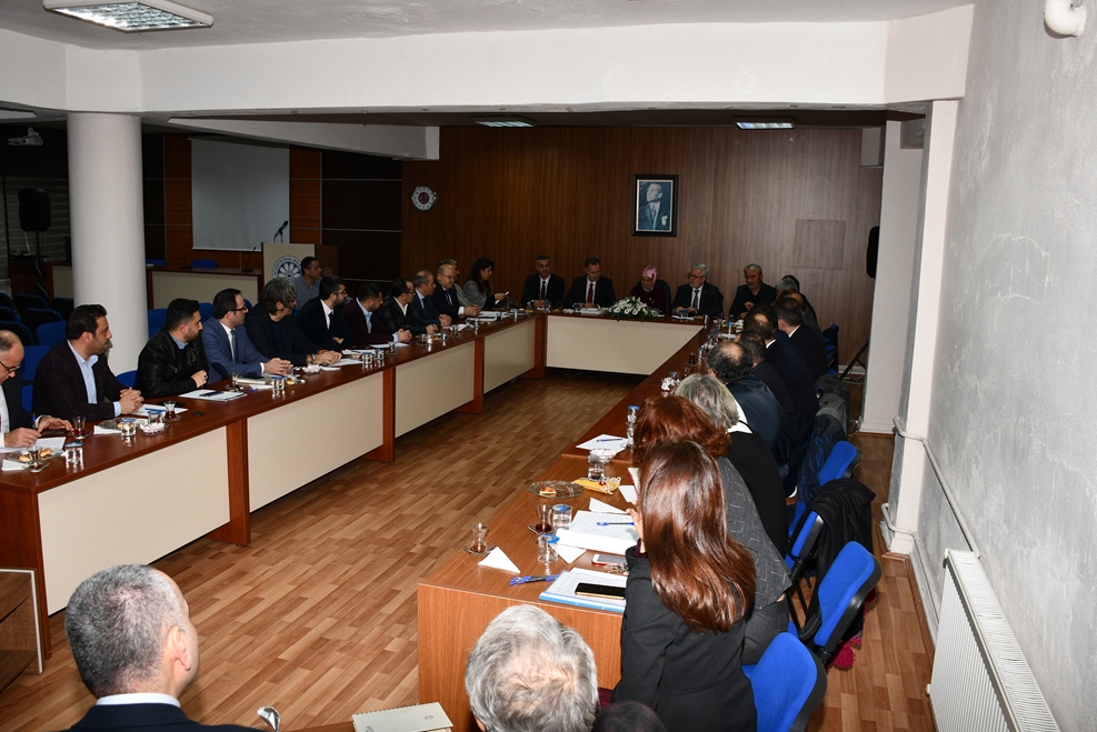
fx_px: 854
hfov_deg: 65.4
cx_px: 539
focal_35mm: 28
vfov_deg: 46.4
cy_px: 358
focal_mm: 18
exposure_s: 1/60
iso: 320
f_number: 5.6
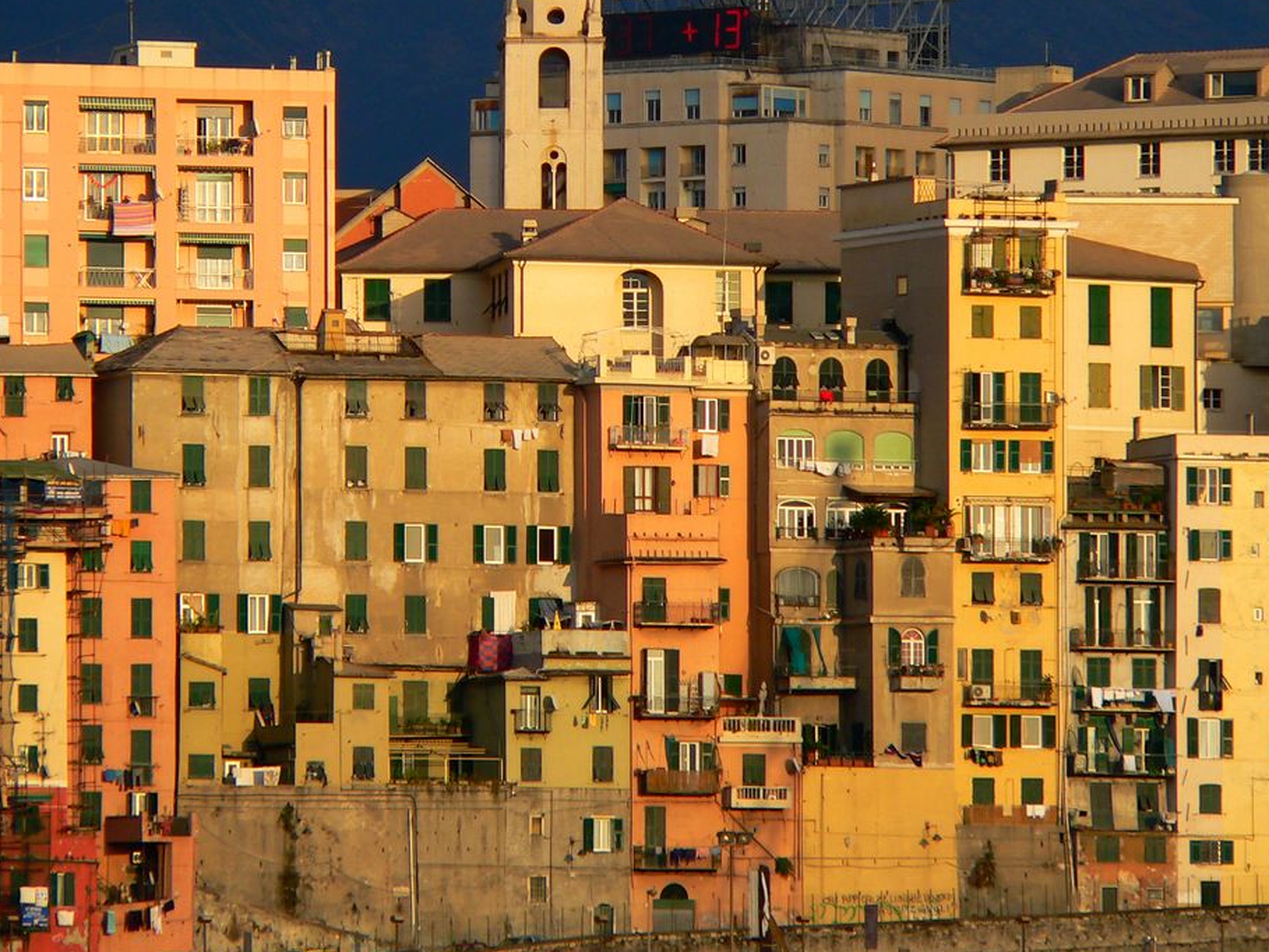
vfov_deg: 3.3
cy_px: 452
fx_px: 16352
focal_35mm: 446
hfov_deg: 4.4
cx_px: 698
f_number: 4
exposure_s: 1/500
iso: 80
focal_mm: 65.9
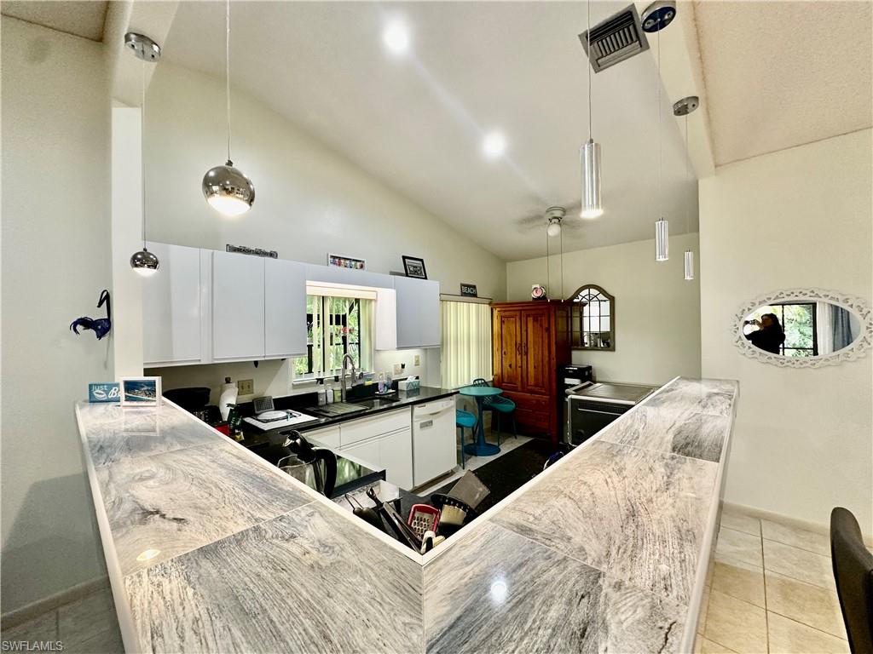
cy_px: 327
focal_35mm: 14
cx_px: 436
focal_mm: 2.22
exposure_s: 1/60
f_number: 2.2
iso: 160
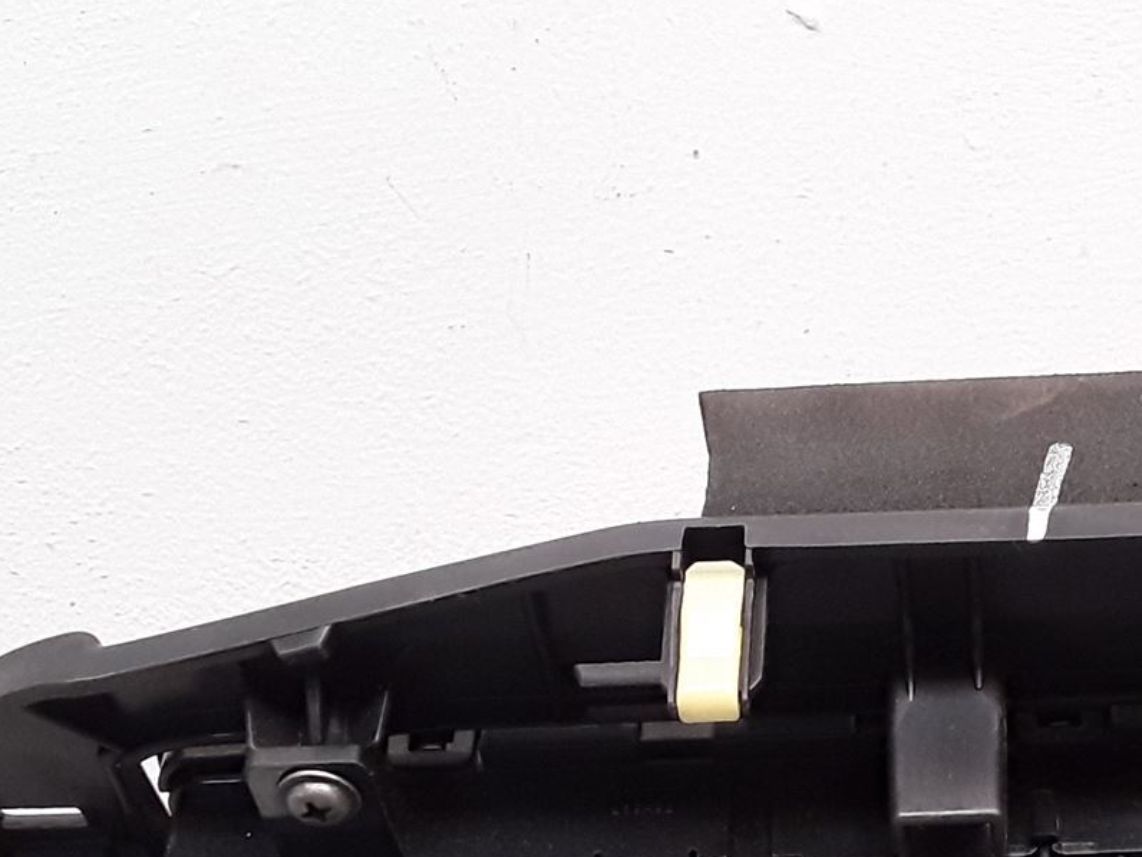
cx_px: 917
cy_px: 900
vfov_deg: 19.7
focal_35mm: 72
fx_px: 2375
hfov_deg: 26.5
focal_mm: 2.91
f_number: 1.9
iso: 100
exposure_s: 1/100
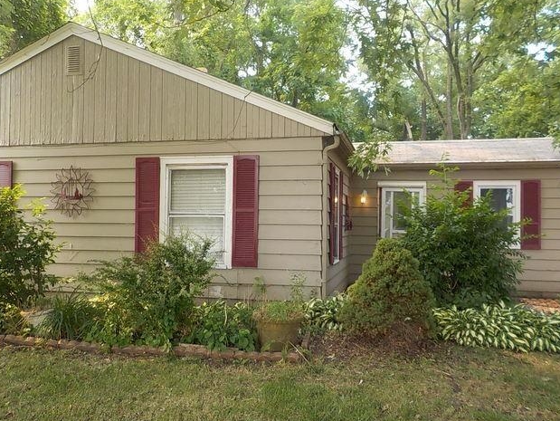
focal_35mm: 31
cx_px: 281
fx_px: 502
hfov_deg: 58.3
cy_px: 206
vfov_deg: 45.5
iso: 125
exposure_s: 1/100
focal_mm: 4.1
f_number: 3.3
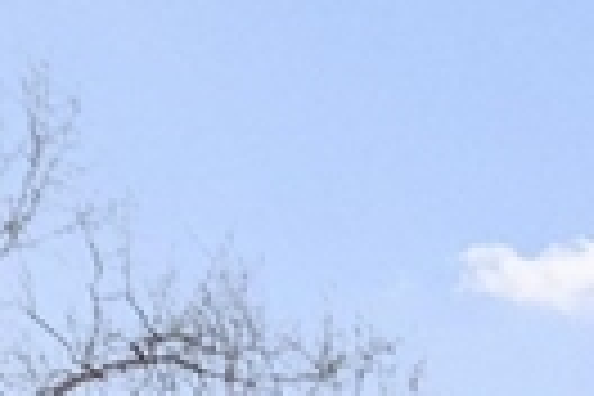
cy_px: 1492
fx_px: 1914
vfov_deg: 8.1
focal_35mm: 116
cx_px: 1674
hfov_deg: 11.7
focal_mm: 10
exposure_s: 1/100
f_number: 6.3
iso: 100
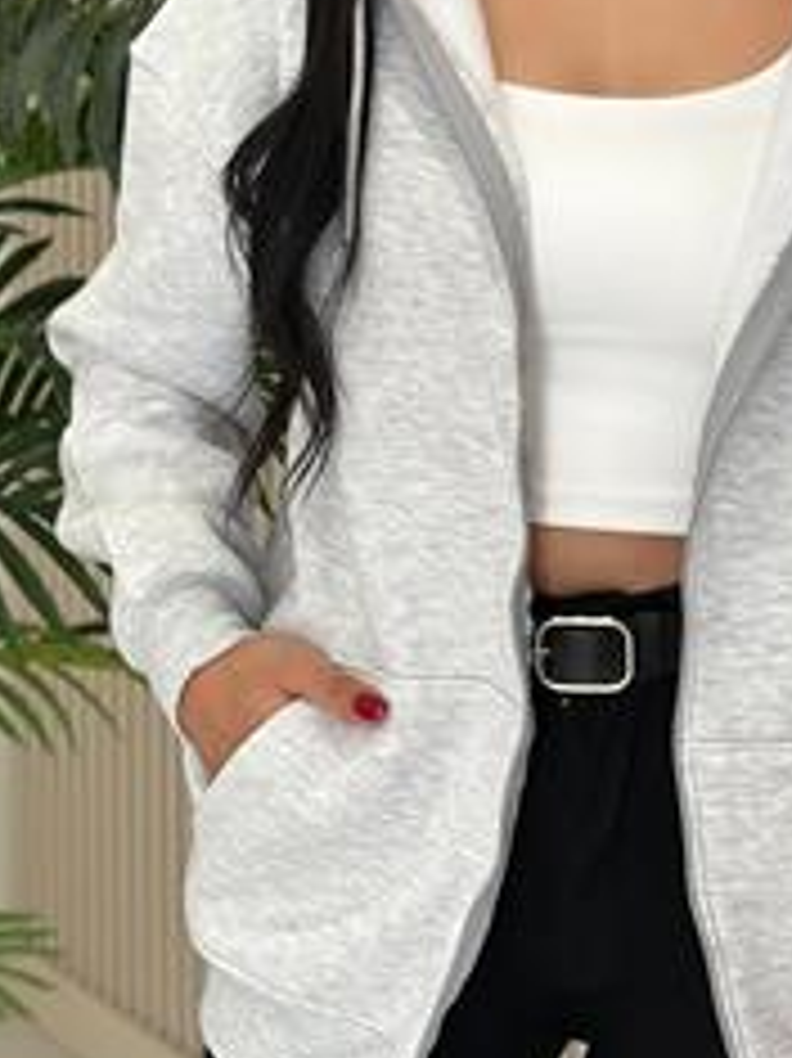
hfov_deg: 13.5
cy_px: 263
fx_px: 3328
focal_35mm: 109
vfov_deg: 17.9
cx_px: 598
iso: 80
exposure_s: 1/386
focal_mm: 6.86
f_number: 1.78
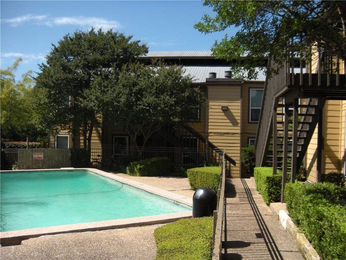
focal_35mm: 35
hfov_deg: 52.6
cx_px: 173
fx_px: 350
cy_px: 130
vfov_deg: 40.7
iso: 64
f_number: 3.8
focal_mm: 5.9
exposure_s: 1/565
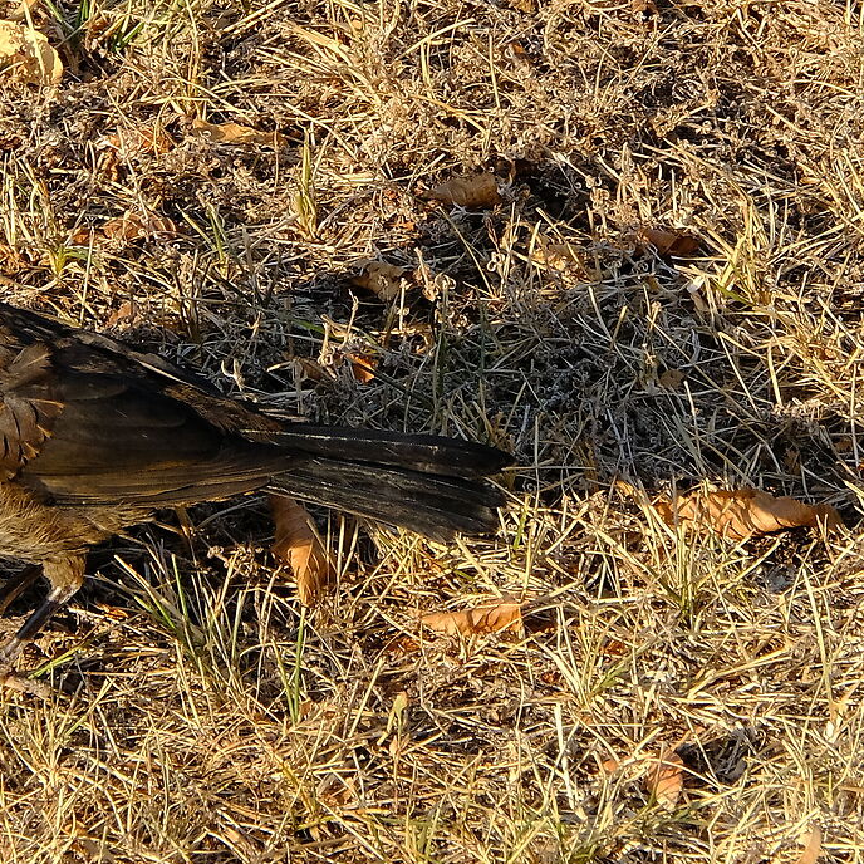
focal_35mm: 2492
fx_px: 70370
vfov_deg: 0.7
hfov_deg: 0.7
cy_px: 118
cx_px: 237
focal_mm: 560
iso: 640
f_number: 16
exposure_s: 1/125
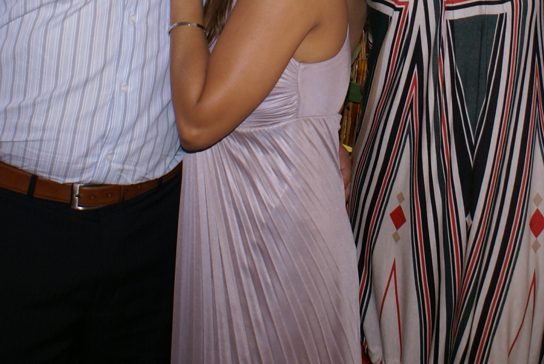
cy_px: -100
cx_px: 346
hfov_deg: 27.6
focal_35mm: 73
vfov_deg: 17.6
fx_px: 1104
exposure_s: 1/60
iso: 160
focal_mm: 18
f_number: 4.5
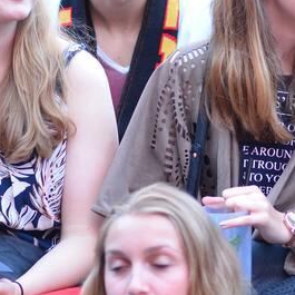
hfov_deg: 4.3
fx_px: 3930
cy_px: 153
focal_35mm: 408
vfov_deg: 4.3
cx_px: 357
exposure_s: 1/80
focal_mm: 85
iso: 400
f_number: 2.8
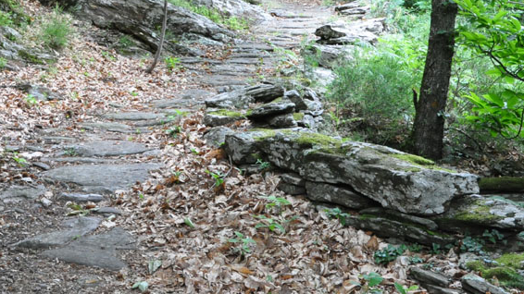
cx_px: 119
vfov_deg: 19.4
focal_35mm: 61
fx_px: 847
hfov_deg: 33.5
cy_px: 39
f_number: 11
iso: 1000
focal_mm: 22
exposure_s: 1/40
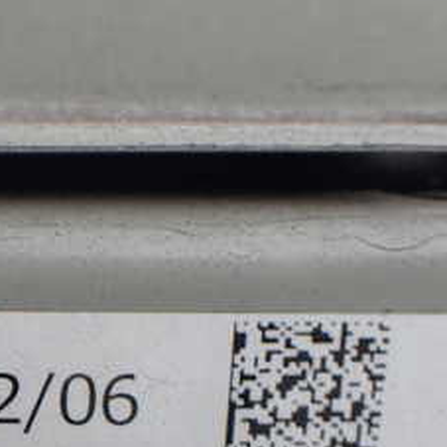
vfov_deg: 24.2
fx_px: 1023
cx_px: -95
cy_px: 364
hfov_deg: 22.6
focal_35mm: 70
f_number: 3.2
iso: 100
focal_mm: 5.4
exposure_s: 1/250
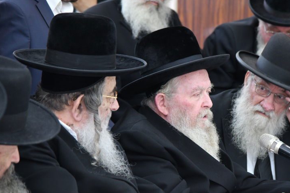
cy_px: 122
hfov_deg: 12.0
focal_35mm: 171
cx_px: 198
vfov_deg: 8.0
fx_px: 1377
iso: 640
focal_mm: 120
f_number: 4.5
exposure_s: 1/100
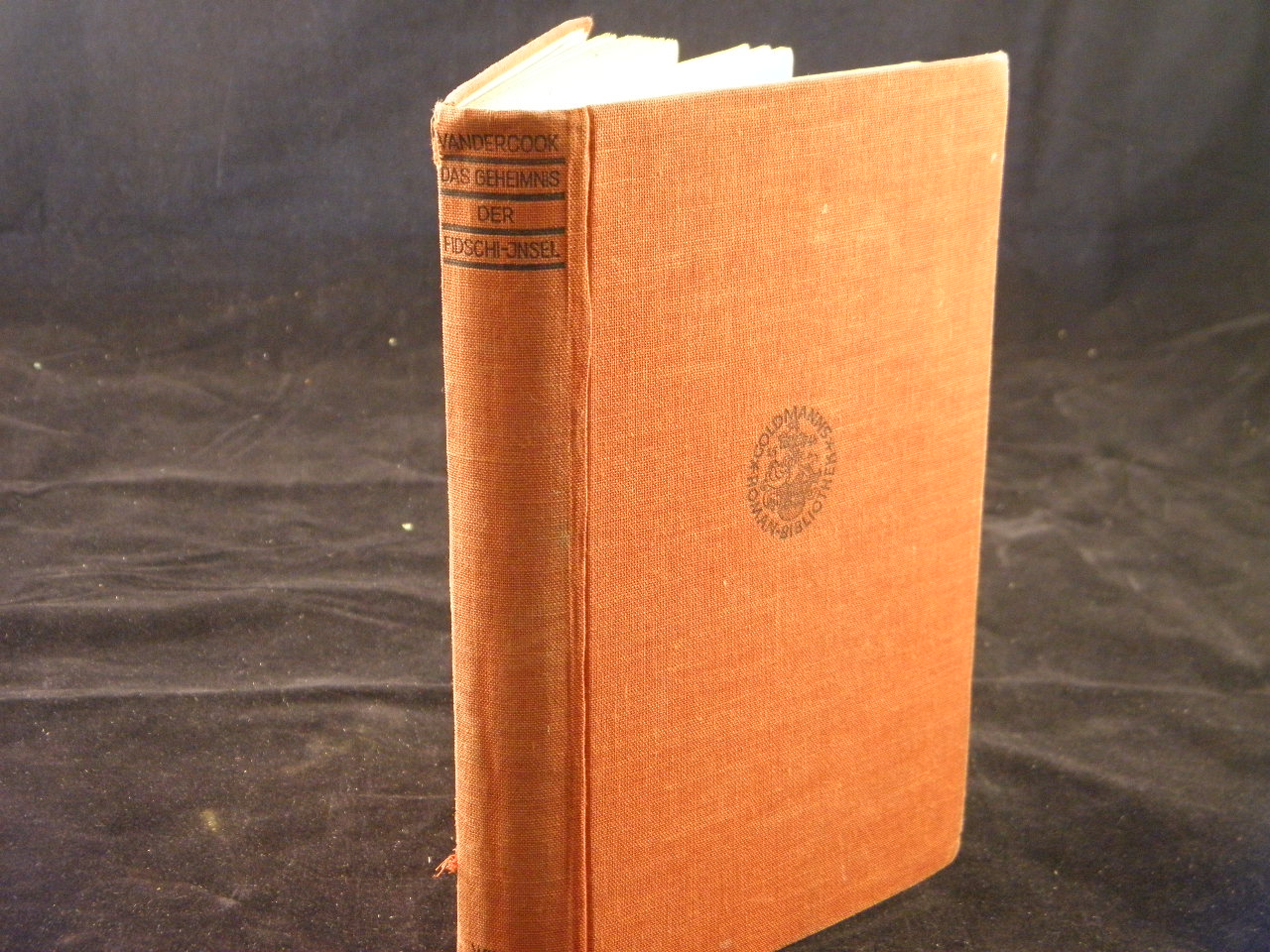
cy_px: 476
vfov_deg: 27.0
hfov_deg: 35.5
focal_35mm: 54
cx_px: 635
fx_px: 1981
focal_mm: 9.7
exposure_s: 1/15
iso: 400
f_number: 4.1
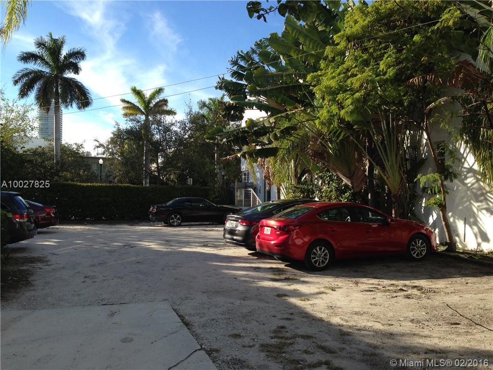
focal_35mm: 33
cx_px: 246
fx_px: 470
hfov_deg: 55.4
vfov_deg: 42.9
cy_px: 185
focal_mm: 4.12
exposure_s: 1/919
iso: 50
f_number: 2.4
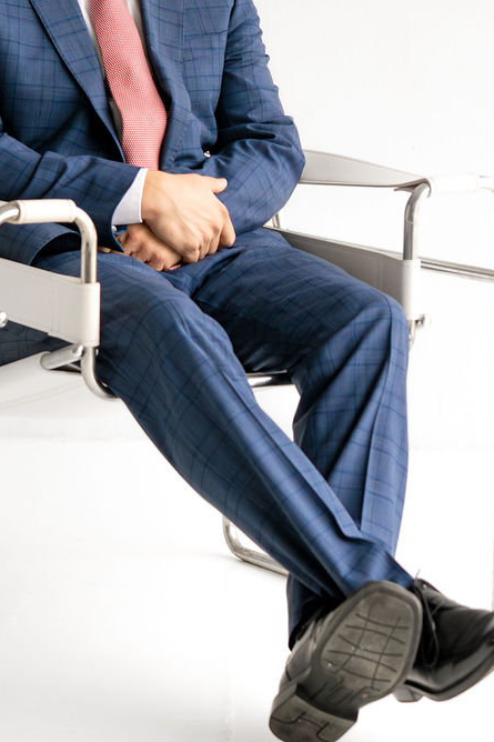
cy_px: 224
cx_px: 290
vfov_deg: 12.7
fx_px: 3315
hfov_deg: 8.5
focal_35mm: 161
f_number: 4
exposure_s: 1/320
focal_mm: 70
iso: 800
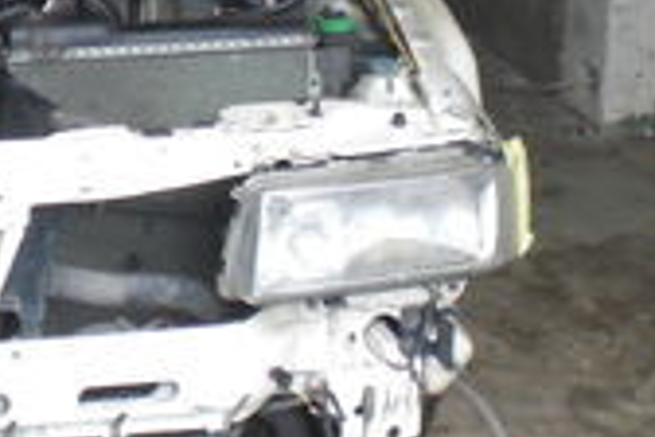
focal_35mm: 151
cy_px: -78
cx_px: -51
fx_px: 2747
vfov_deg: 9.0
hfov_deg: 13.3
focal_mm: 6.3
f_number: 3.1
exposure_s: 1/80
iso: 100
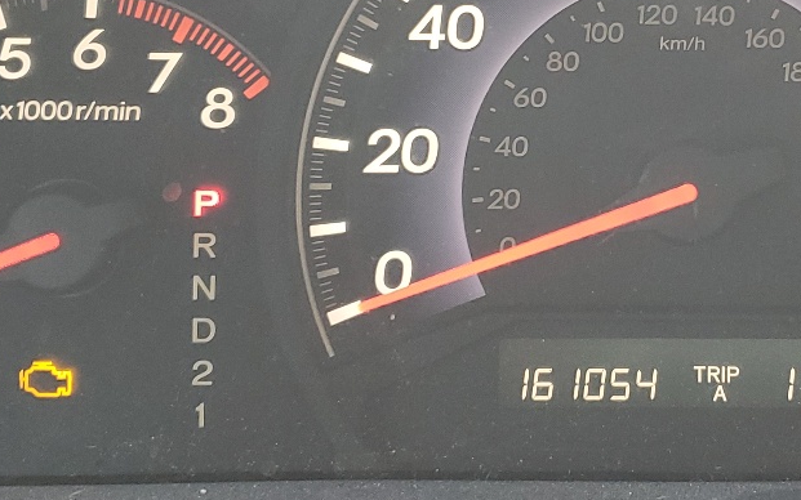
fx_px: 1550
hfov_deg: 28.4
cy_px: 94
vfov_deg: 18.2
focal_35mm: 71
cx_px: 641
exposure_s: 1/60.2
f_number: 1.5
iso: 81
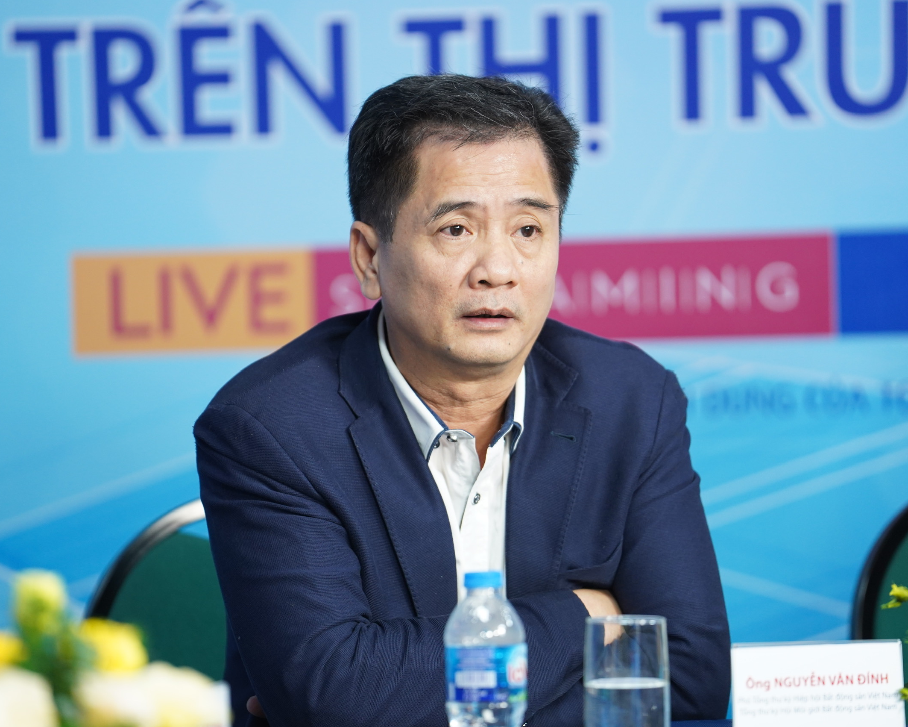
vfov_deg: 6.8
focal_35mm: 226
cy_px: 364
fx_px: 6074
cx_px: 431
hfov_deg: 8.5
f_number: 3.2
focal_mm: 200
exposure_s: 1/200
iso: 1600
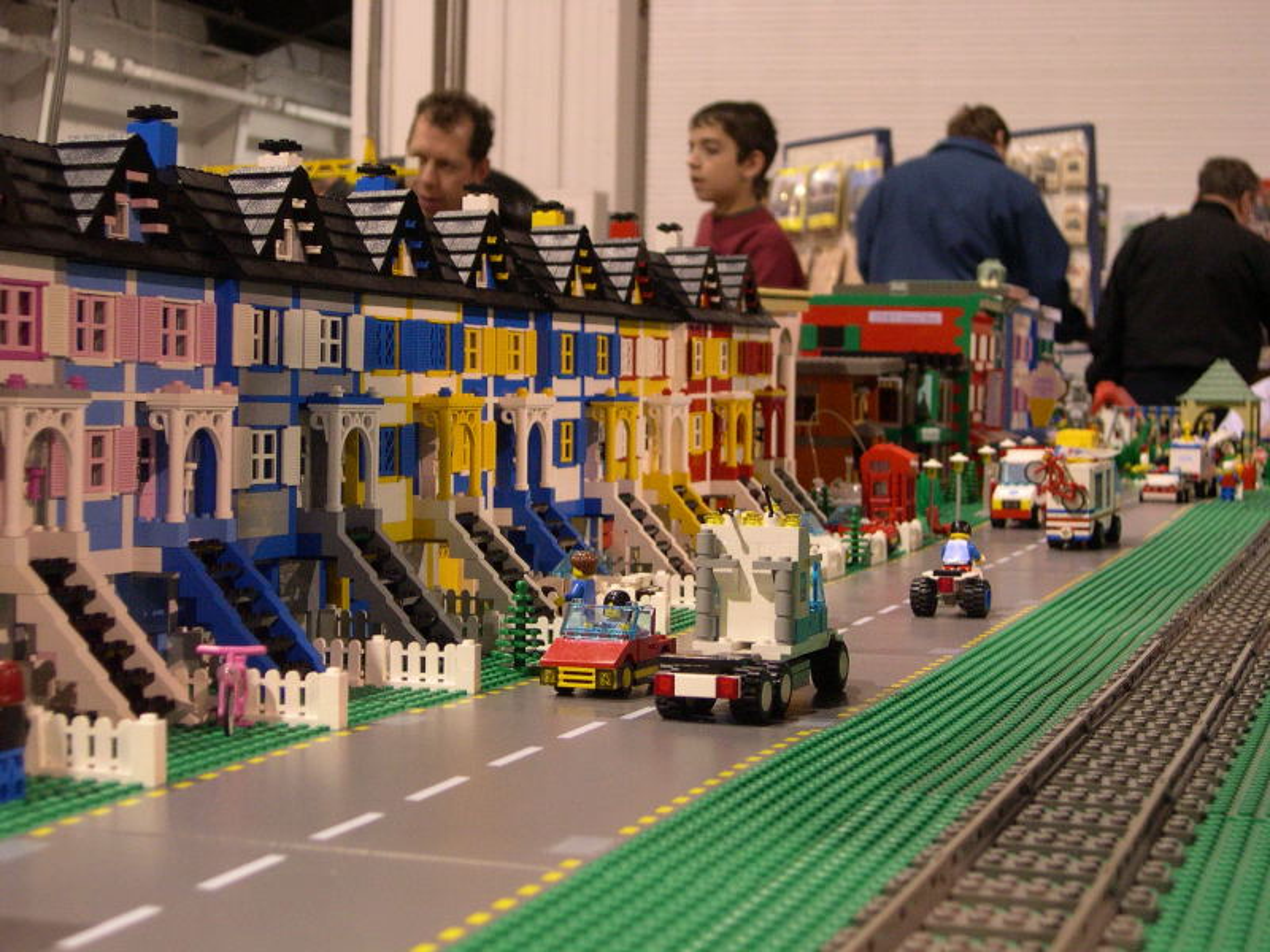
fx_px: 2275
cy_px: 476
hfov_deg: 31.2
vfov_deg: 23.7
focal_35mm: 62
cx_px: 635
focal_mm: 13.2
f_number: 3.5
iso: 400
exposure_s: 1/20.9
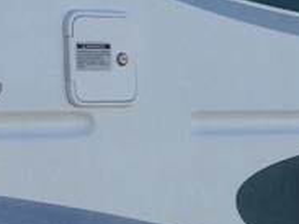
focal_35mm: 203
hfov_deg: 9.5
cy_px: 234
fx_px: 1752
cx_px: 426
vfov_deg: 7.3
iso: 32
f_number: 2.2
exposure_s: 1/1368
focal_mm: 4.15
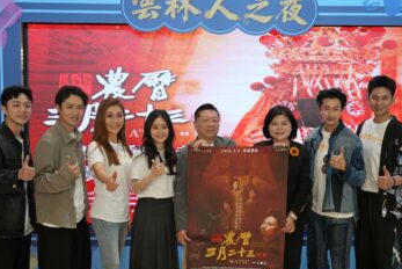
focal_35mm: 52
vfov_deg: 26.0
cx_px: 219
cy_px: 152
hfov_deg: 38.1
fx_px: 581
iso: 800
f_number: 4
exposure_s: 1/60
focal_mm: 43
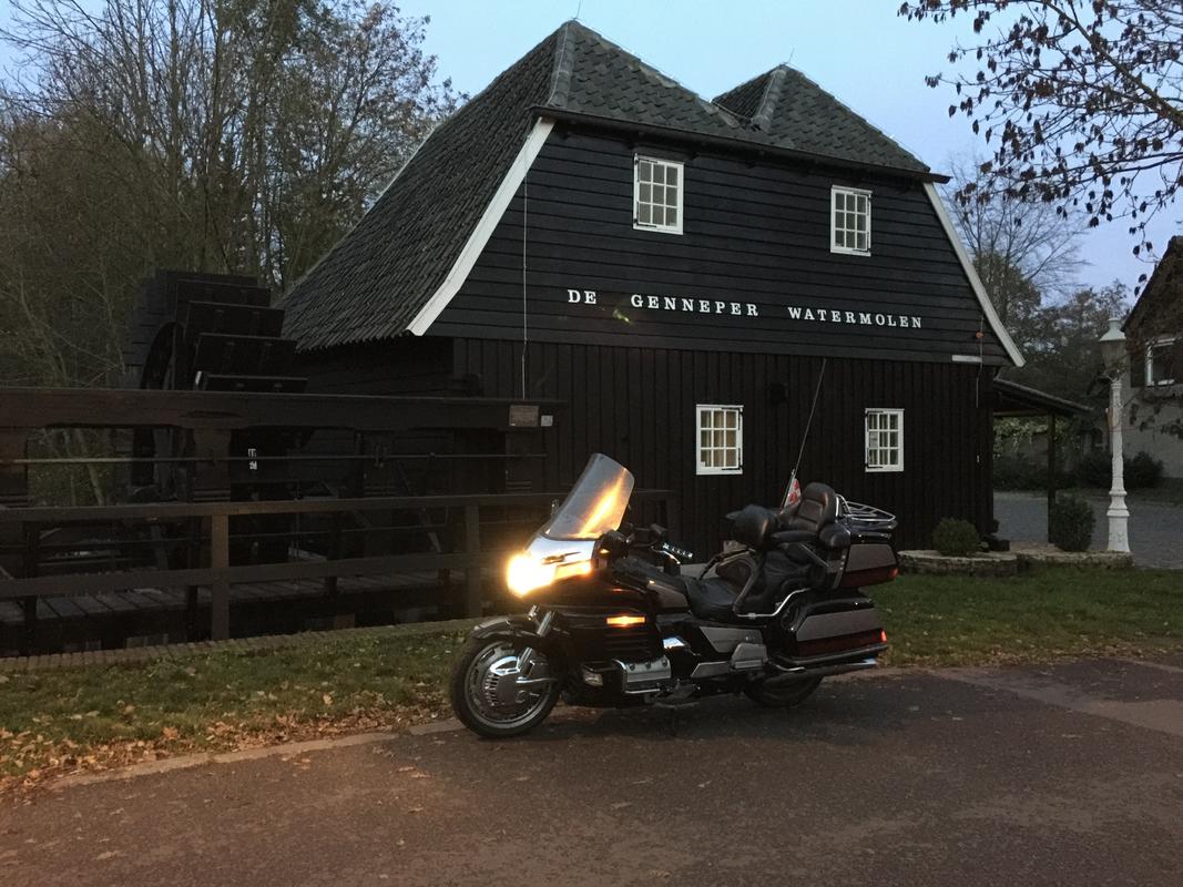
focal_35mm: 29
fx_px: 991
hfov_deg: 61.7
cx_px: 592
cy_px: 444
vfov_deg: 48.2
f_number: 2.2
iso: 250
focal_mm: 4.15
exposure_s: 1/4
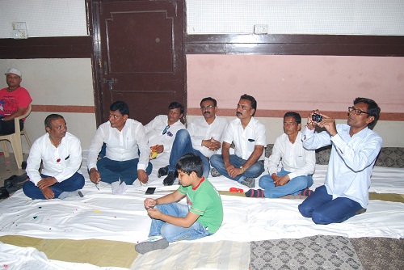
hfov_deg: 64.5
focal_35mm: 28
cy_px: 135
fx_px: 320
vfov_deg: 45.7
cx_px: 202
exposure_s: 1/100
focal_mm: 19
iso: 400
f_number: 6.3
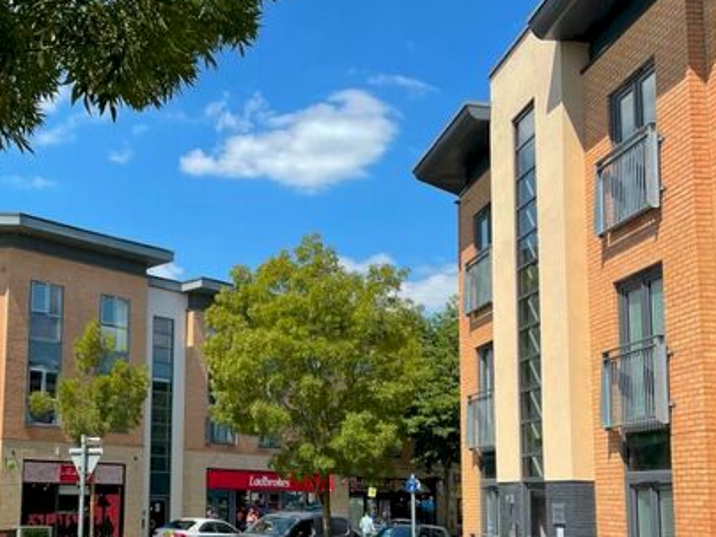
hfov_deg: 40.9
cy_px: 389
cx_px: 184
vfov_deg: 31.7
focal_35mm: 45
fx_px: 931
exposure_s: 1/2882
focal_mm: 4.2
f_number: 1.6
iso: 32
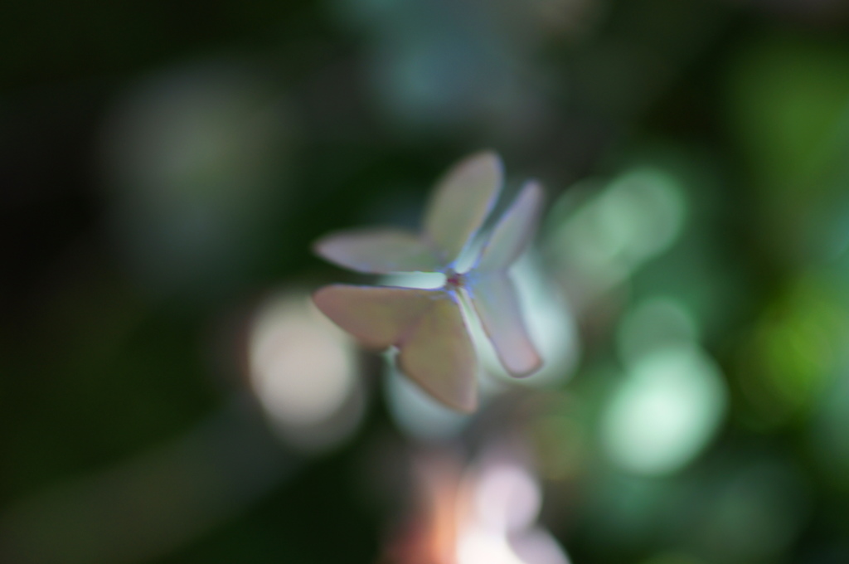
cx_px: 424
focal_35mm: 75
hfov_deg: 27.0
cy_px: 282
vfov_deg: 18.1
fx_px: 1766
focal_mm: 50
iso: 100
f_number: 2.8
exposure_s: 1/100
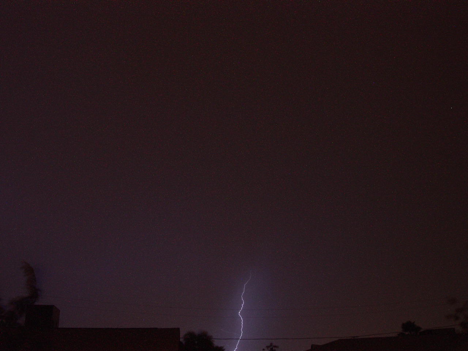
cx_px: 234
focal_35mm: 38
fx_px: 514
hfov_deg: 49.0
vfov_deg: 37.7
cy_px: 176
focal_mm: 8
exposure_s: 8
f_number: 7.6
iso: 100
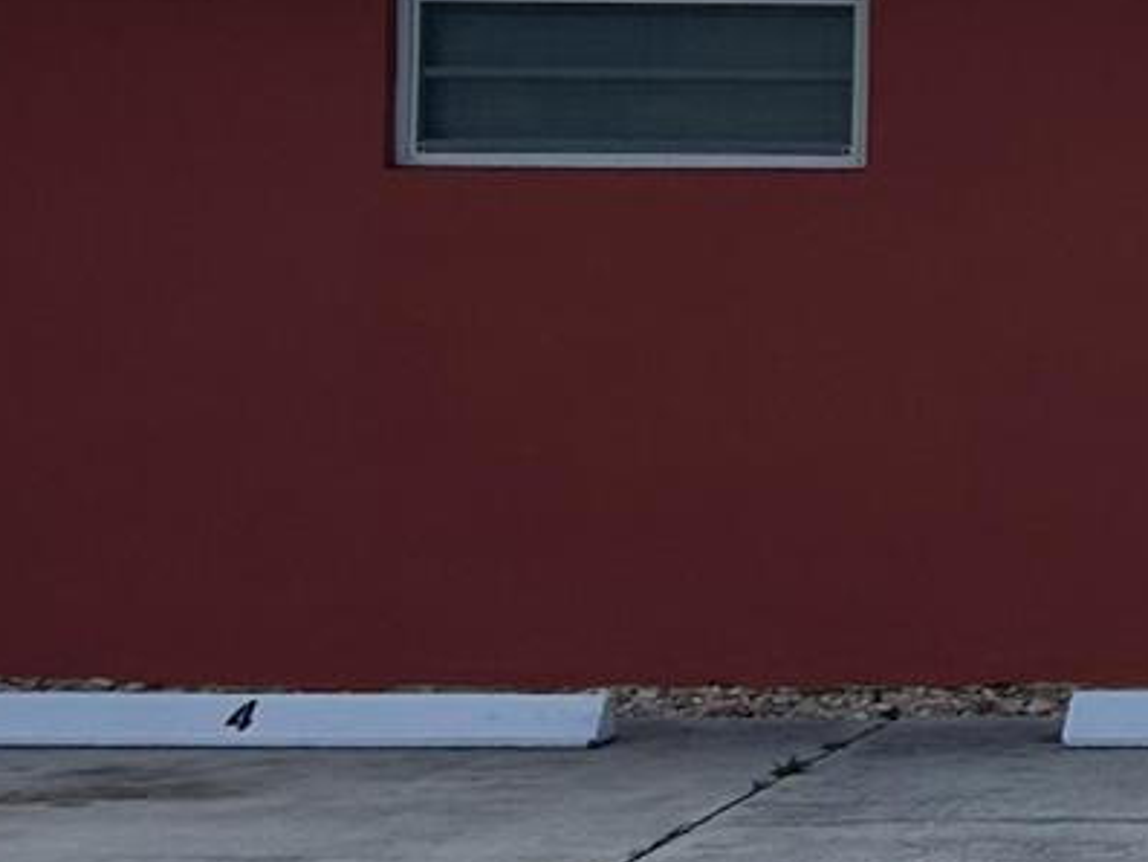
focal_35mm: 134
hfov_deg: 13.3
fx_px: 4445
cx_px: 2044
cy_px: -67
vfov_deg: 10.9
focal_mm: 5.7
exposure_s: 1/10309
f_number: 1.5
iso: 50
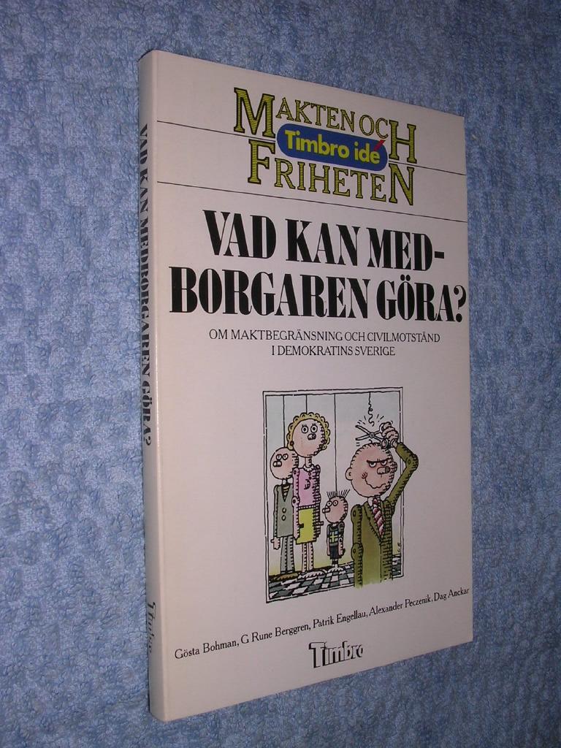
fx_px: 821
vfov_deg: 49.0
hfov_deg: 37.7
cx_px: 280
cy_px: 374
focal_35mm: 38
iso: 100
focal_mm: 5.8
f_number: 5.6
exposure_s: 1/60.1
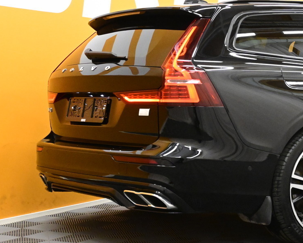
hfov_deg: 23.6
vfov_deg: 19.9
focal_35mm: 77
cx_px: 308
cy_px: 85
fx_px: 691
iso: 5000
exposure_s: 1/160
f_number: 5.6
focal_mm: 25
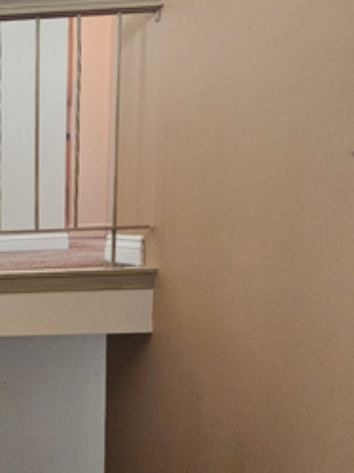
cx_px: -163
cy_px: 318
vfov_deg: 46.1
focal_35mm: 40
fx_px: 546
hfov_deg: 26.8
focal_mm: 2.2
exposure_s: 1/60
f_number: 2.2
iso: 320
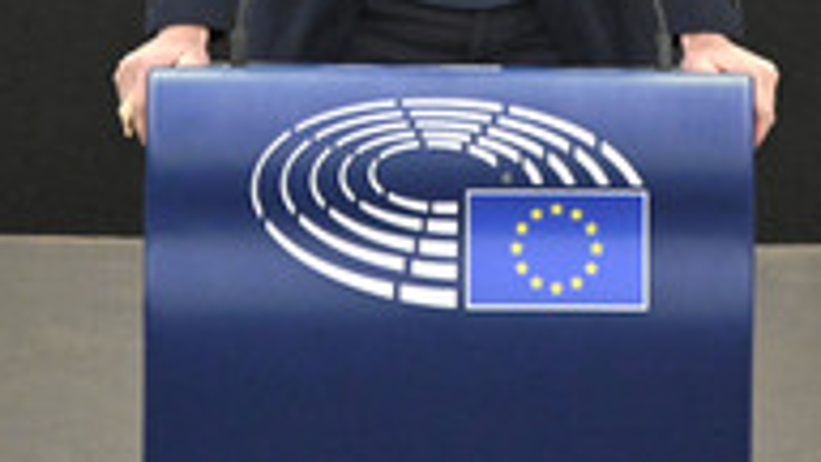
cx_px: 445
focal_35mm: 1225
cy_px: -137
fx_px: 26668
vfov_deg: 1.0
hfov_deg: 1.8
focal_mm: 500
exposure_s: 1/400
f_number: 6.3
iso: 6400
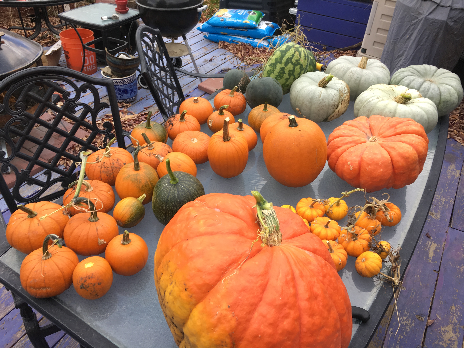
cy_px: 174
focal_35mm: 29
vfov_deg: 48.2
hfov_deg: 61.7
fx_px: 389
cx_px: 232
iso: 25
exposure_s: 1/60
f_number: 2.2
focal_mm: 4.15
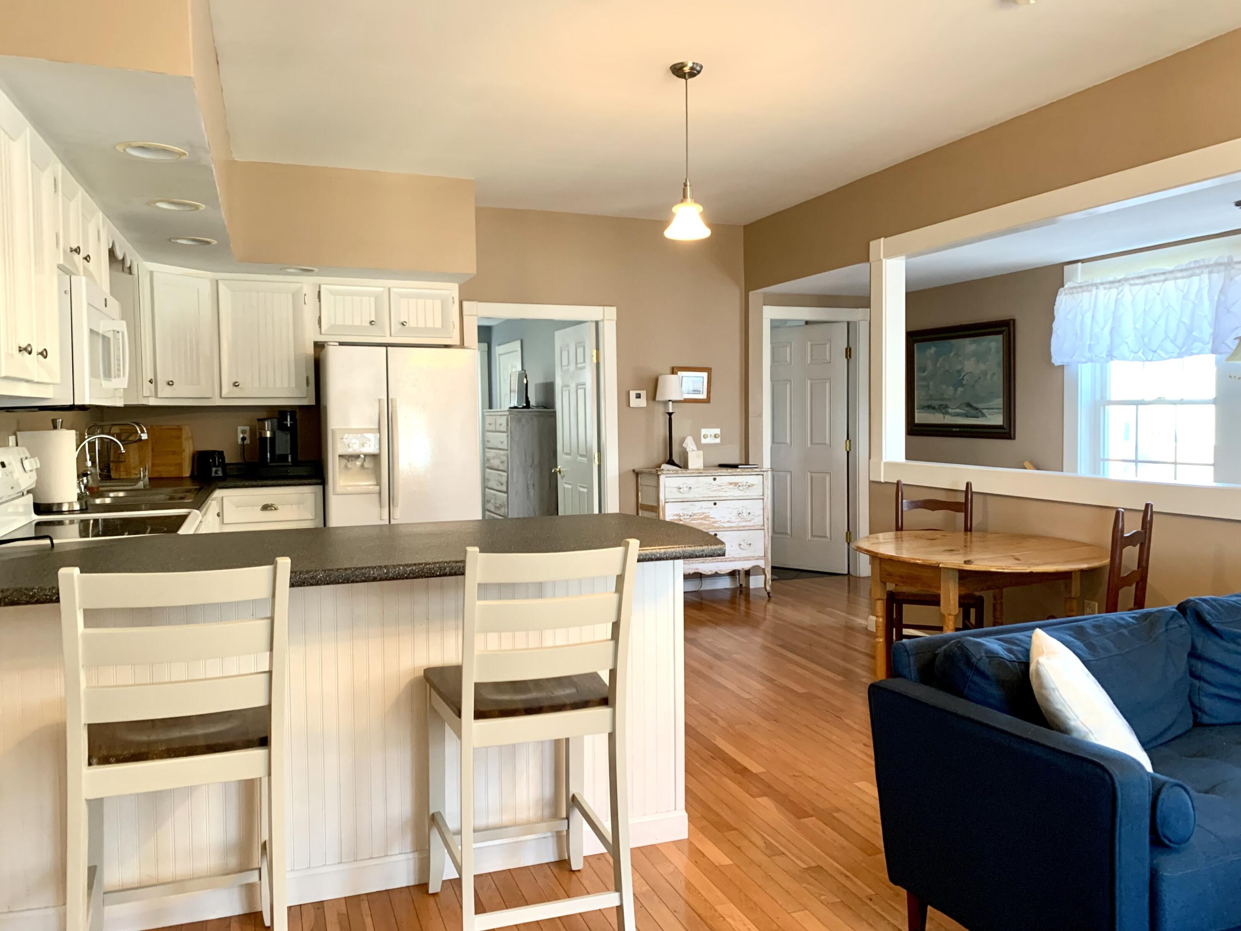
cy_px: 466
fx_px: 932
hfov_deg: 67.3
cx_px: 620
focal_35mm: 26
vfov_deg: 53.1
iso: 200
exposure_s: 1/60
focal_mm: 4.25
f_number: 1.8
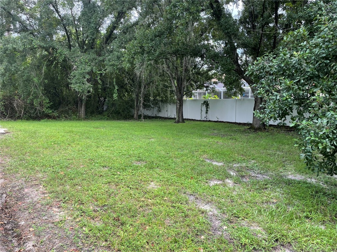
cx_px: 168
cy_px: 126
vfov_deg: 53.1
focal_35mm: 26
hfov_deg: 67.3
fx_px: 253
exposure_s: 1/364
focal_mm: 4.2
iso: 32
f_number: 1.6
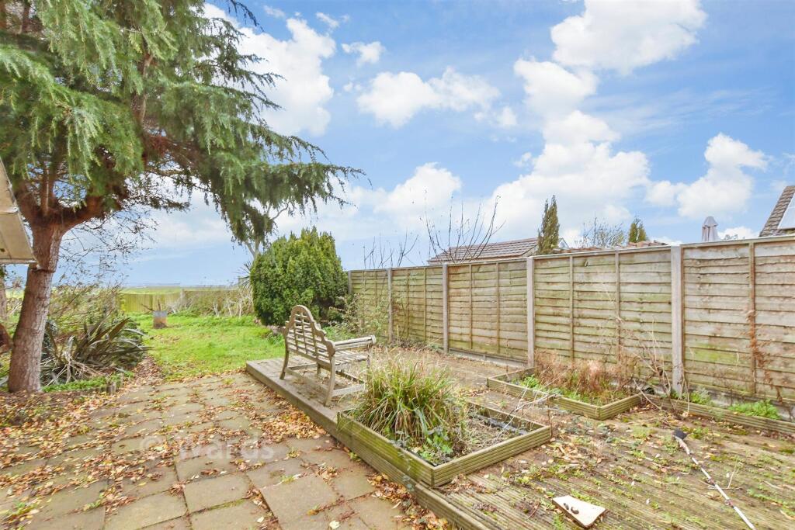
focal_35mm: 15
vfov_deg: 77.3
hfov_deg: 100.4
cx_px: 398
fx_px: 331
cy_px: 265
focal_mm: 10
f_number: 8
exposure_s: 1/10
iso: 320
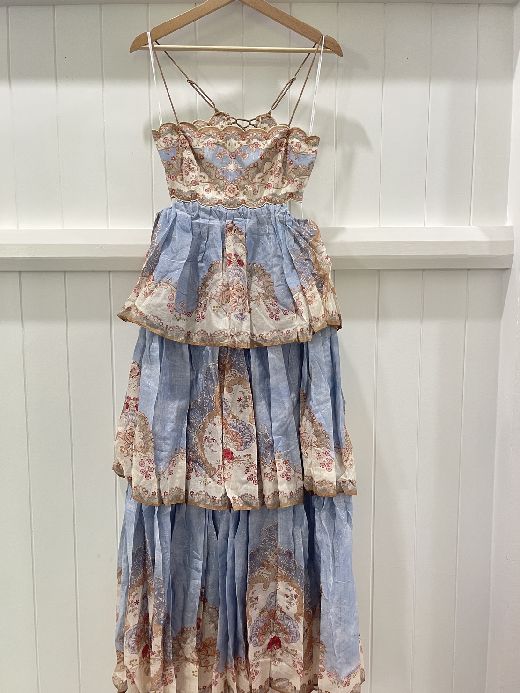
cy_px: 365
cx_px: 249
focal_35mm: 27
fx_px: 541
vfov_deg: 65.3
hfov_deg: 51.3
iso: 160
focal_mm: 5.1
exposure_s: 1/50
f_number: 1.6
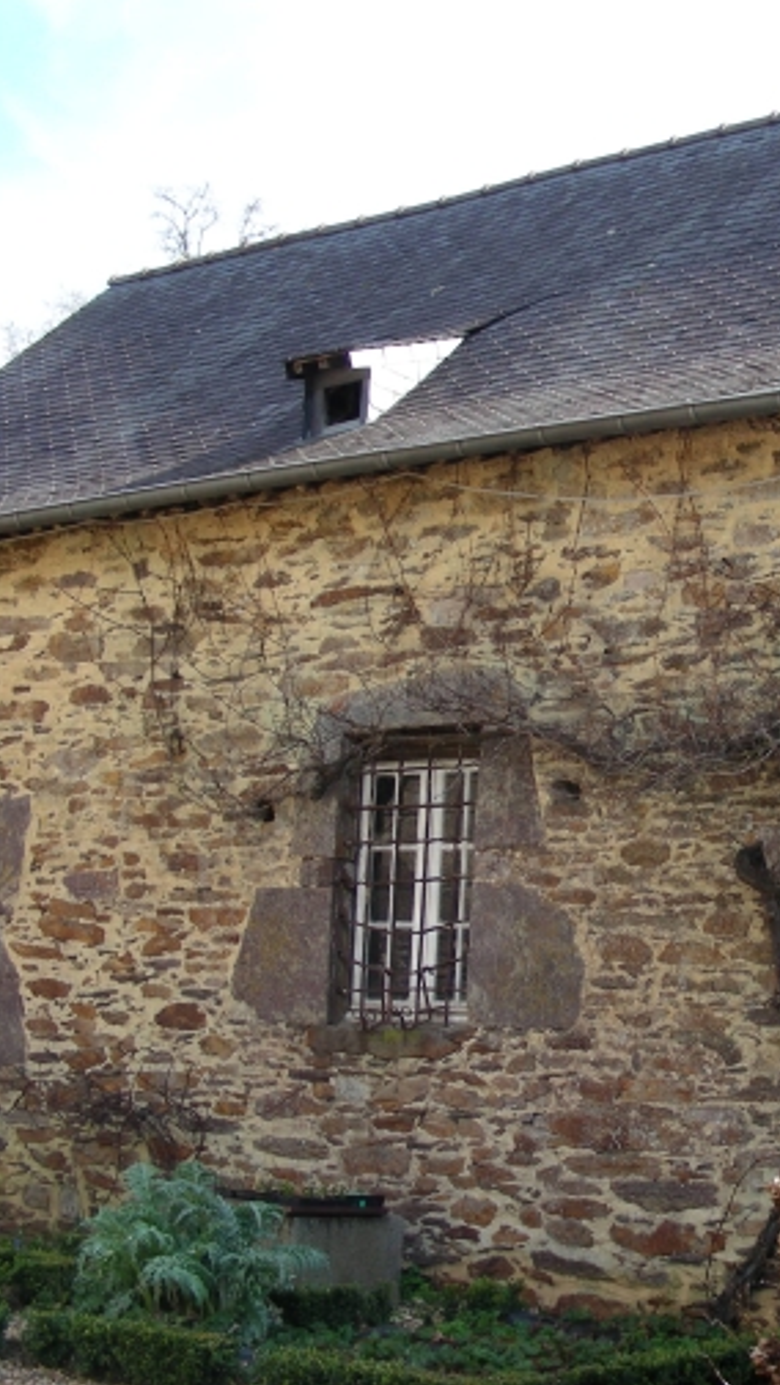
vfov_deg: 37.2
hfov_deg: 20.9
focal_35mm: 56
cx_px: 736
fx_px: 2056
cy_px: 684
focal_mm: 6.3
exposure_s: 1/95
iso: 50
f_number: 4
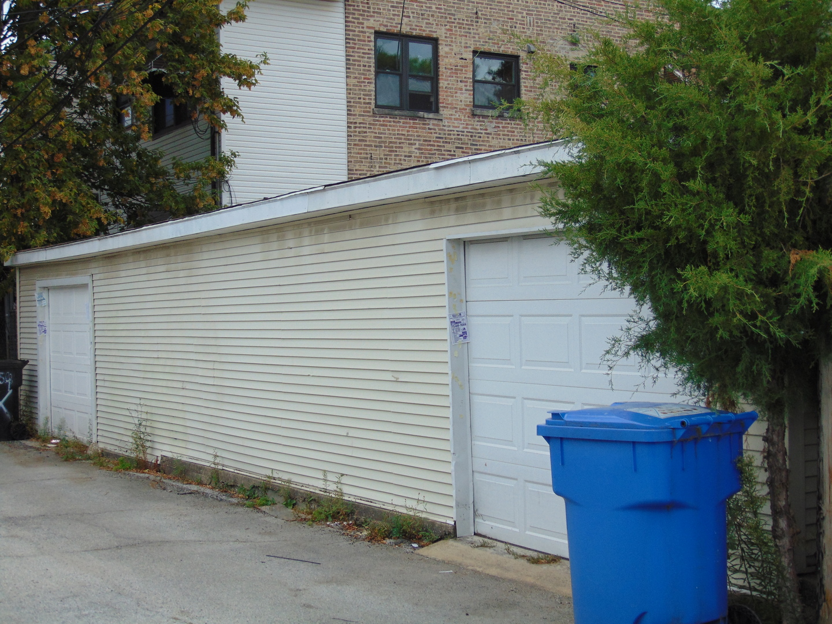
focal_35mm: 50
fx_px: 1202
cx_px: 416
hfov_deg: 38.2
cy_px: 312
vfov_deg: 29.1
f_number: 3.5
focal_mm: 9
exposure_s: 1/400
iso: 80
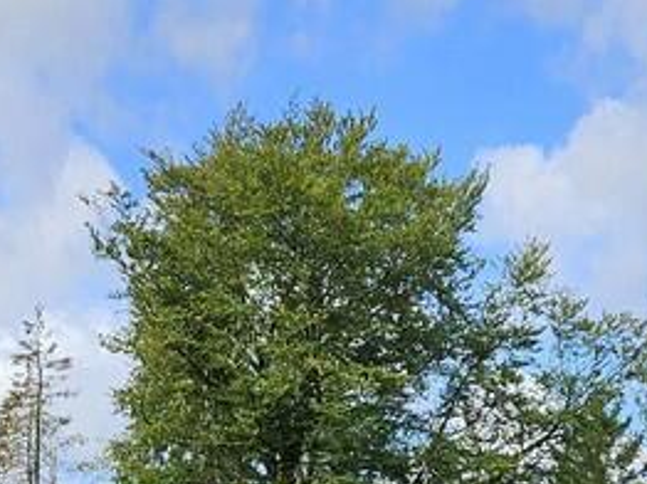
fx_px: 1681
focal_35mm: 90
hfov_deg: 21.7
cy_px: 669
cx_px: 207
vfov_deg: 15.4
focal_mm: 5.4
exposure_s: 1/1343
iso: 25
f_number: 1.8
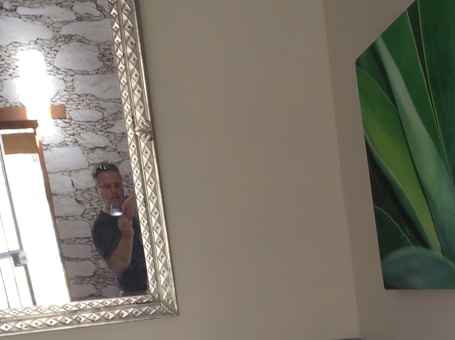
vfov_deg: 23.1
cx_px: 370
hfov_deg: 30.9
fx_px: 801
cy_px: 332
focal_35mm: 61
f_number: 1.7
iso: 313
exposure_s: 1/40
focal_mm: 4.71
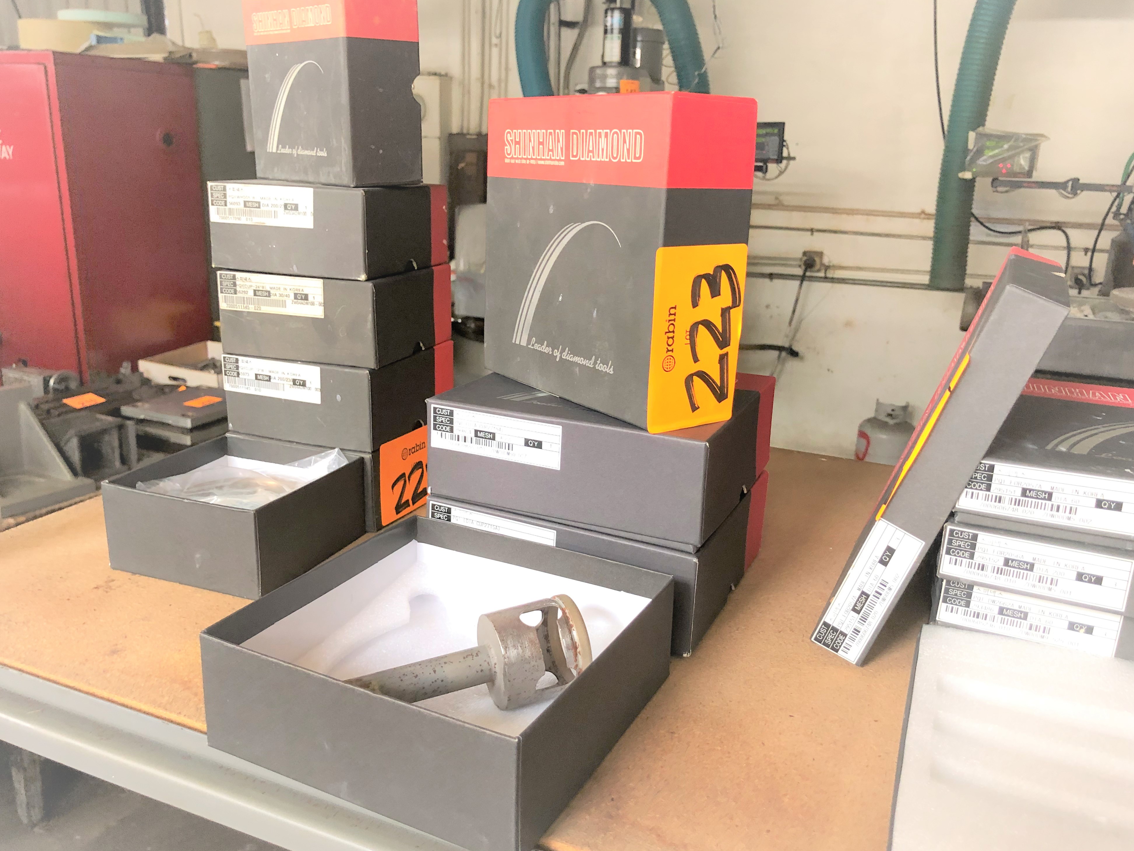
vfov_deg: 48.2
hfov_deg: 61.7
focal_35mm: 29
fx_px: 950
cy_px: 436
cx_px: 578
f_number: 1.8
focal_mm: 3.99
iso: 80
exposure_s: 1/15
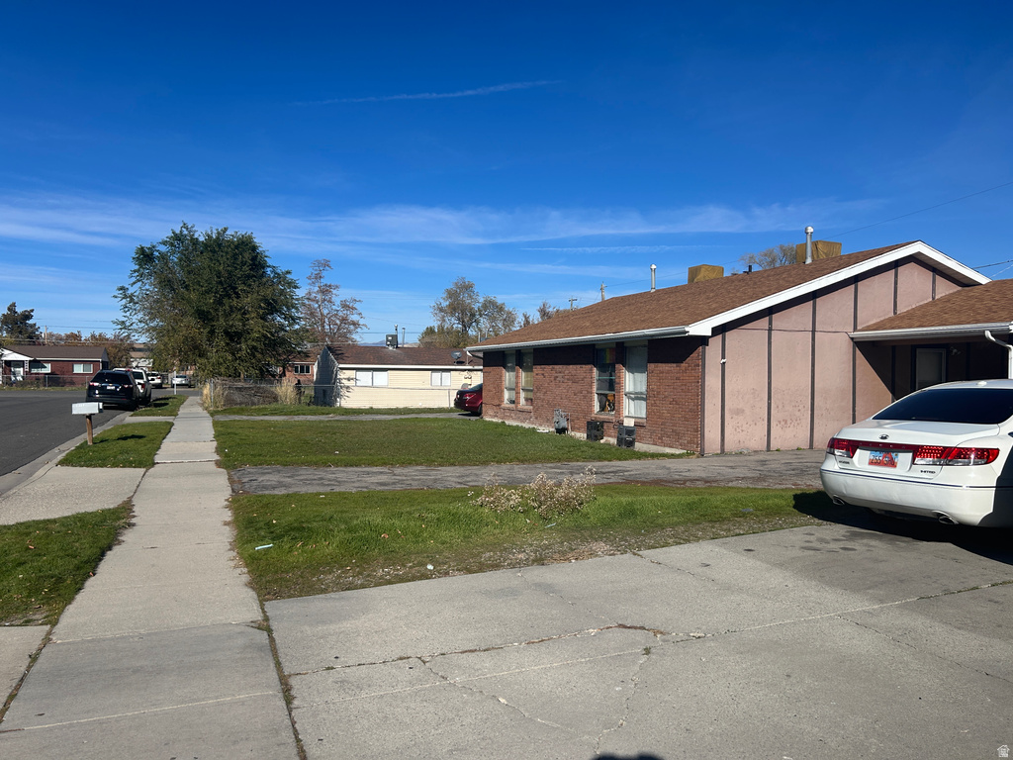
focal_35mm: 26
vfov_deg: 53.1
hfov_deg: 67.3
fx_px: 761
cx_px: 506
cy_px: 380
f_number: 1.5
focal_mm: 5.7
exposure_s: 1/6579
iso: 50
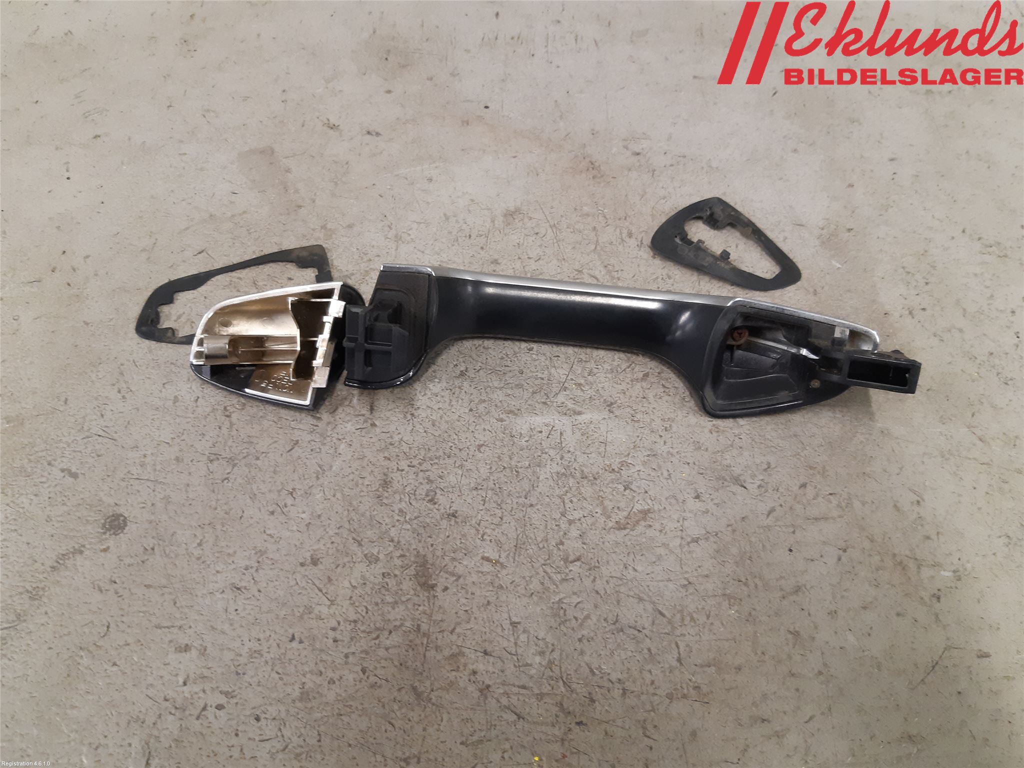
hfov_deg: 67.3
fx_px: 769
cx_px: 512
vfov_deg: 53.1
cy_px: 384
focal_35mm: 26
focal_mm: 3.93
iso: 200
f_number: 1.7
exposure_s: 1/50
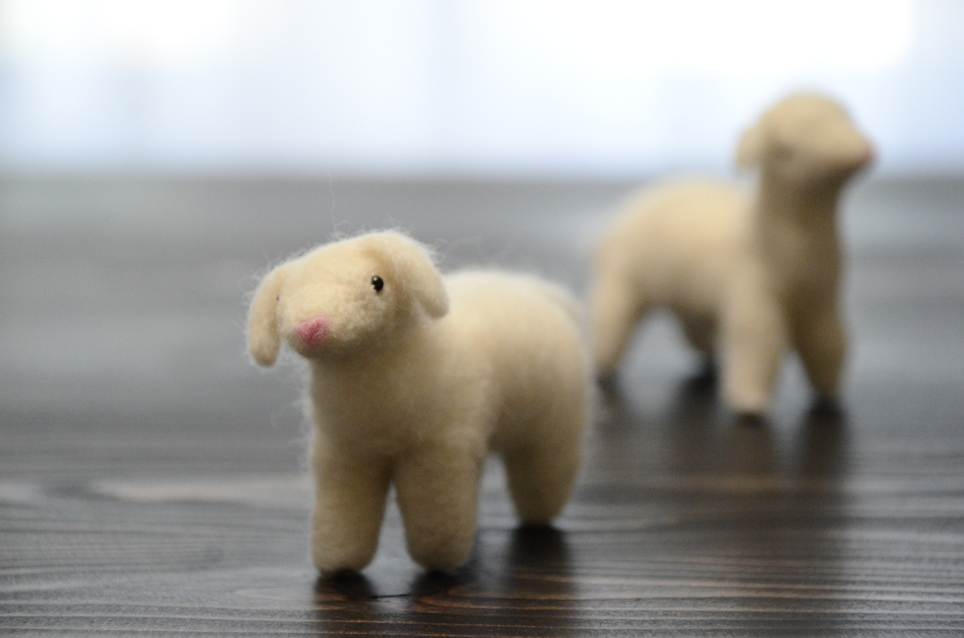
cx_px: 482
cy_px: 319
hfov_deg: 14.4
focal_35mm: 142
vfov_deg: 9.6
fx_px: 3808
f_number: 5.6
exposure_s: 1/80
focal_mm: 95
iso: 3200
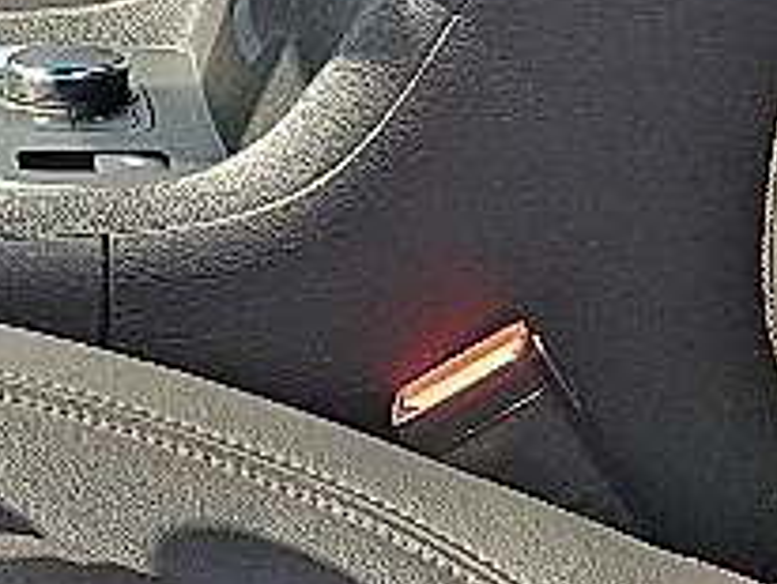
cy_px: -392
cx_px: 211
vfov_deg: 7.5
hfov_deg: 10.2
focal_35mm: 194
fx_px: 4360
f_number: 1.8
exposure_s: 1/833
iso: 30
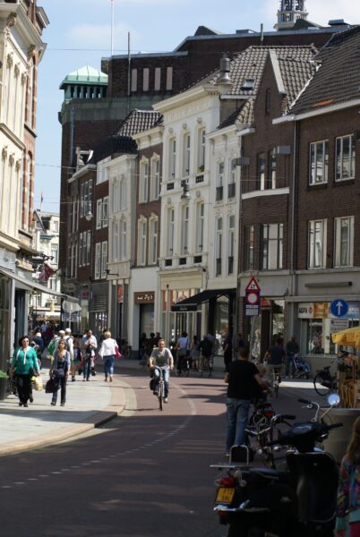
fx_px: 1569
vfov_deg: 19.4
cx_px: 180
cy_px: 268
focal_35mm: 105
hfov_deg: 13.1
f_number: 8
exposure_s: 1/160
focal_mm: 70
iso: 100
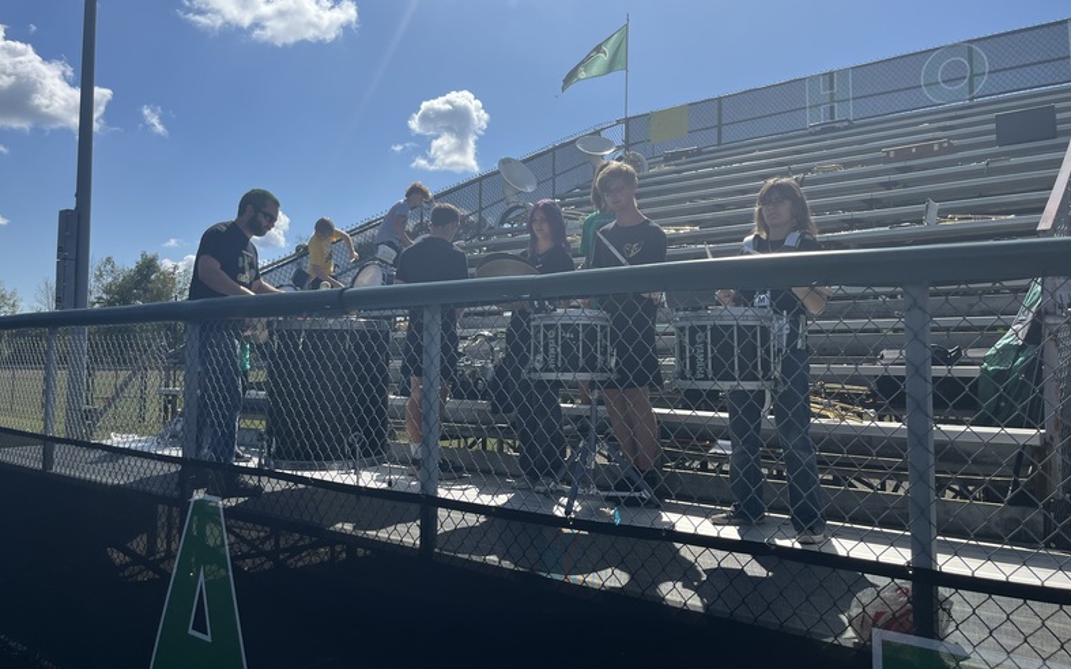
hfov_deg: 66.5
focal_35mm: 28
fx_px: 817
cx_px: 535
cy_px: 284
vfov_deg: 44.4
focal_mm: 5.1
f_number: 1.6
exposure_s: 1/6494
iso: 50
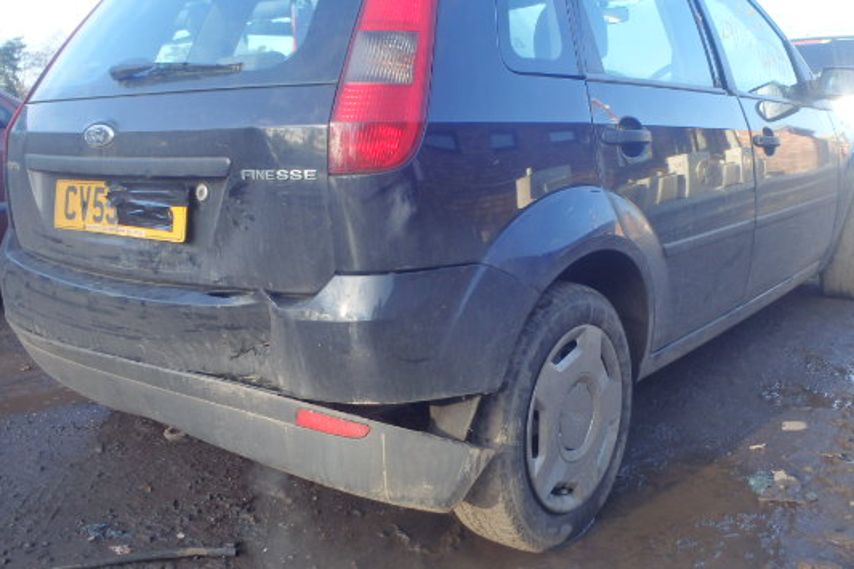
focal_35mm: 35
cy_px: 205
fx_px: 830
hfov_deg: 54.4
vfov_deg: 37.5
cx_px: 460
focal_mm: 5
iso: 125
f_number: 3.9
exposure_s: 1/125
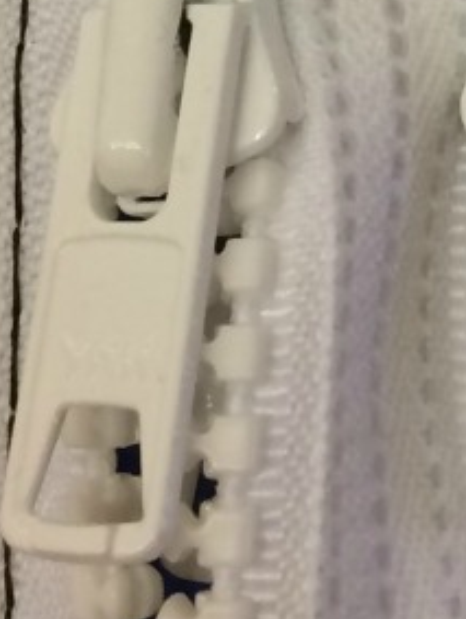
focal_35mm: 160
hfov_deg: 9.3
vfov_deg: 10.7
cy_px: -807
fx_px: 2865
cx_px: 432
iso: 40
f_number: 2.2
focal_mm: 4.15
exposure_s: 1/40
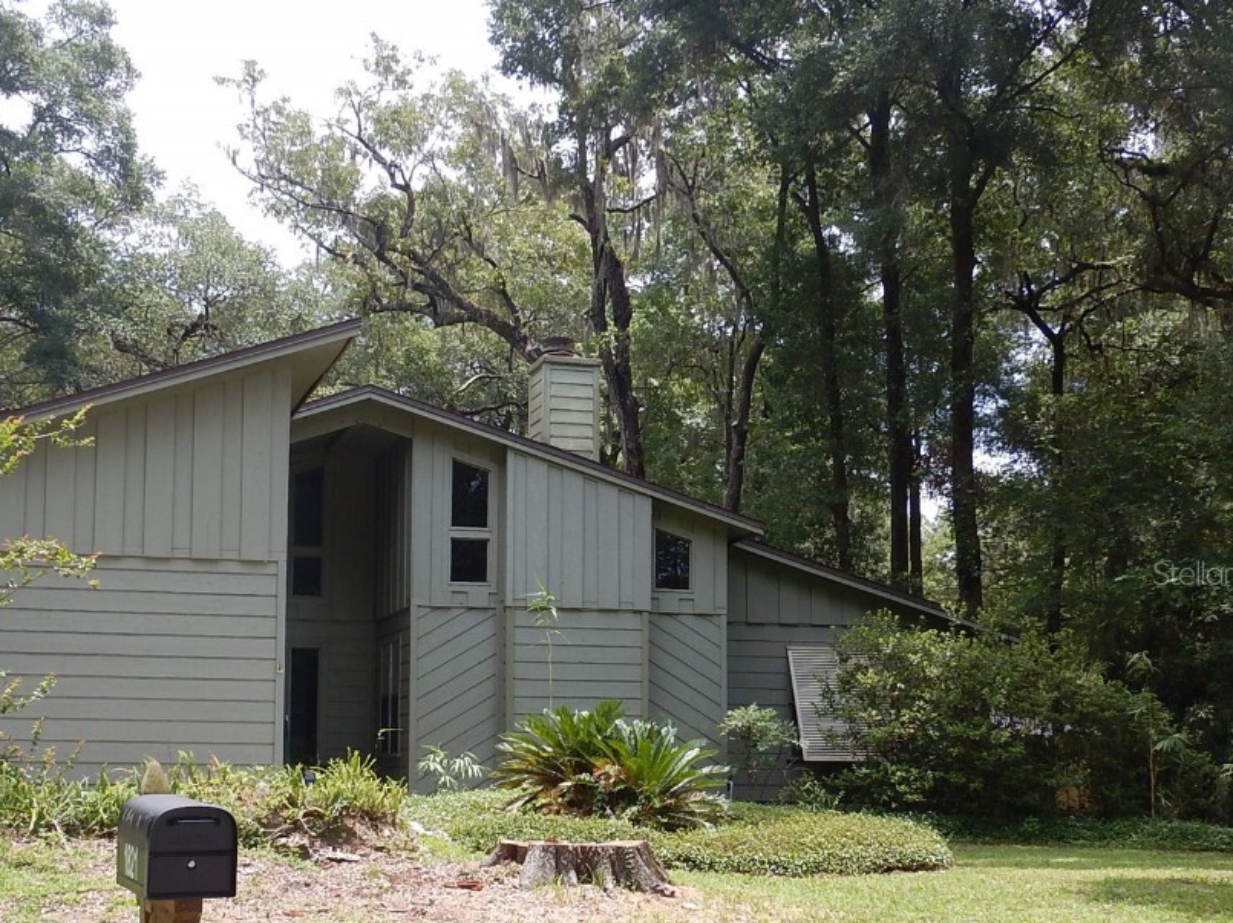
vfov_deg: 26.0
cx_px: 513
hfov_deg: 34.3
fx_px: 1994
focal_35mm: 56
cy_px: 572
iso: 125
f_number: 4.3
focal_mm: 7.8
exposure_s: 1/400
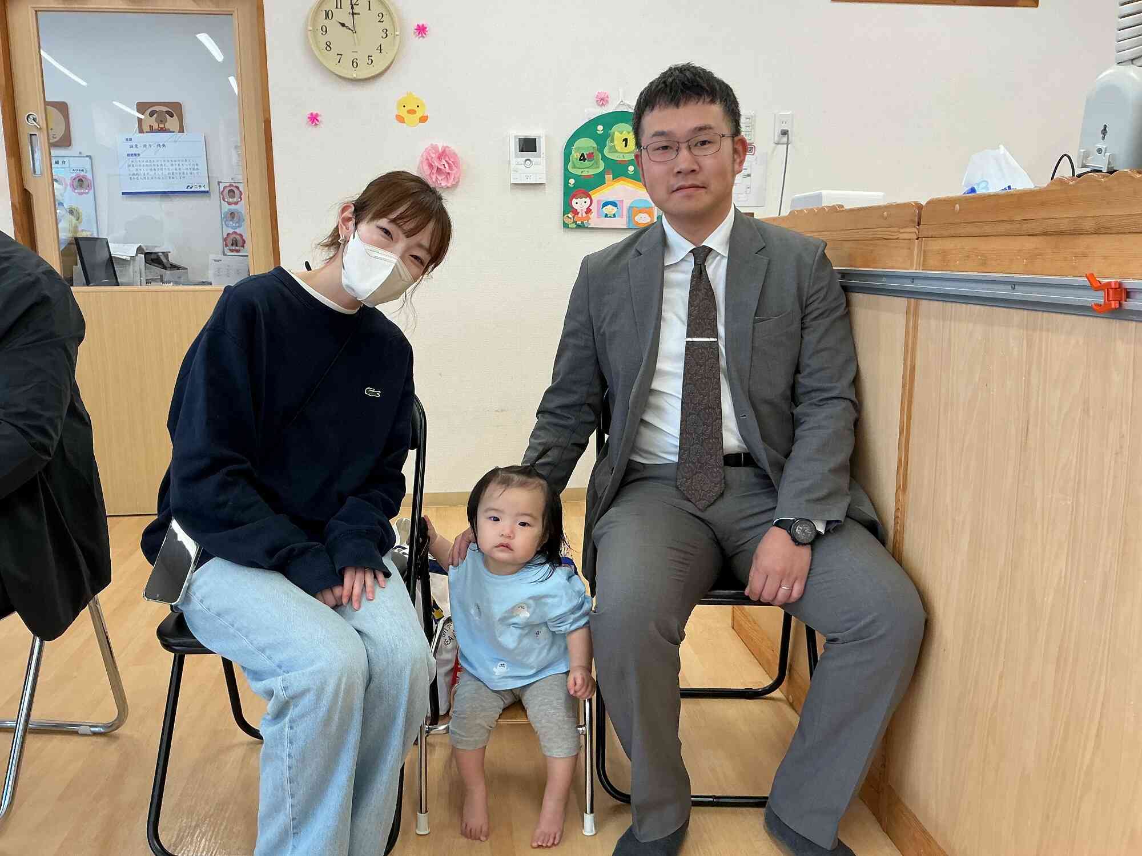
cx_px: 571
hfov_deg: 61.7
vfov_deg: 48.2
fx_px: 957
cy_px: 428
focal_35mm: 29
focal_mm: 3
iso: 64
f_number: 1.8
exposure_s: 1/120
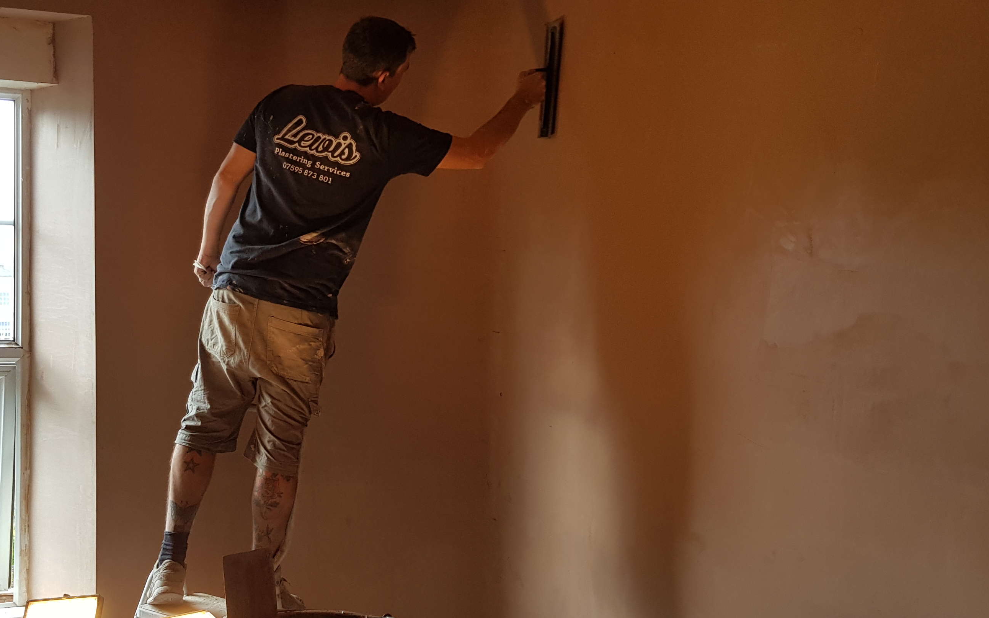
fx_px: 1159
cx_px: 421
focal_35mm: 43
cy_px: 349
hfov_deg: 46.1
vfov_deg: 29.8
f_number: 1.7
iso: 80
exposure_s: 1/100
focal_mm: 4.2
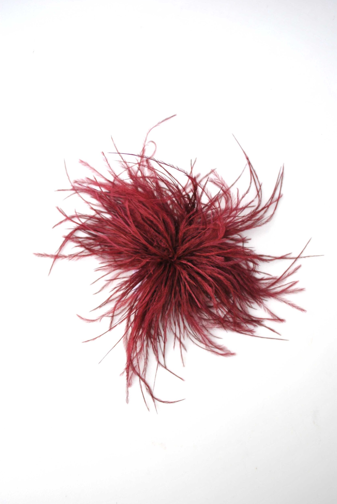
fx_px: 476
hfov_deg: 39.0
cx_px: 169
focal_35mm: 34
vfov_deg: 55.7
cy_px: 258
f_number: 4
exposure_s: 1/500
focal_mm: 22
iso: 180
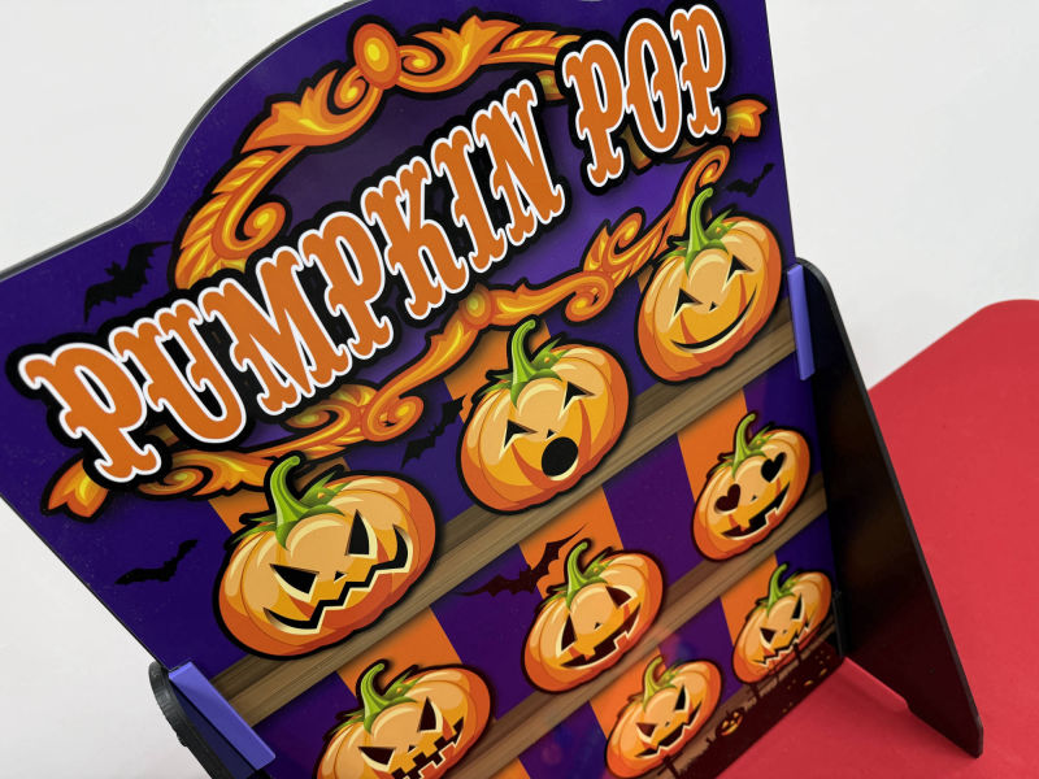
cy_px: 390
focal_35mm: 24
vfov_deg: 56.8
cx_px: 520
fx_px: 720
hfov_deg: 71.6
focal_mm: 6.76
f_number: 1.78
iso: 160
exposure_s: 1/100
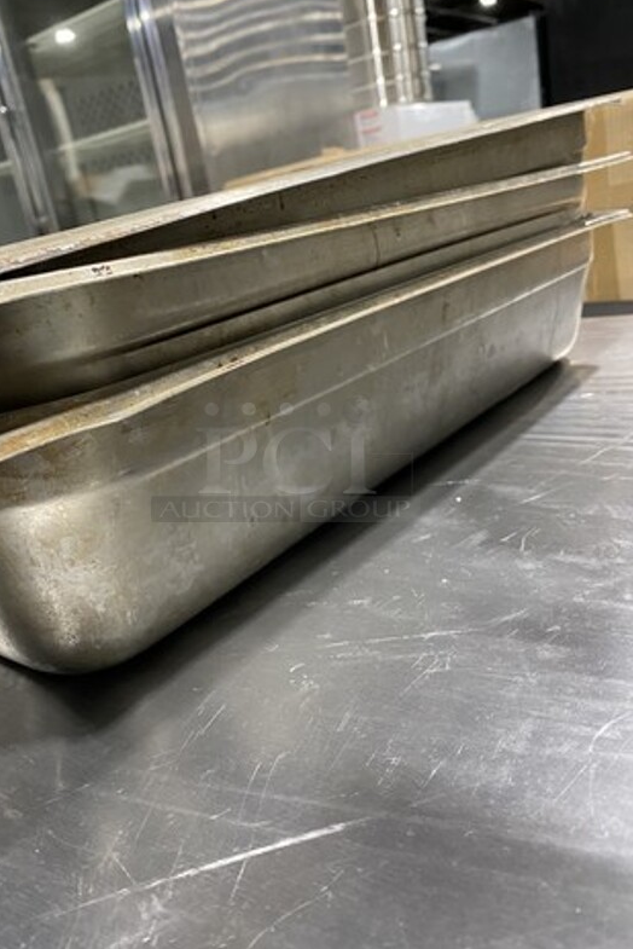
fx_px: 738
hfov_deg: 46.4
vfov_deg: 65.4
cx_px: 286
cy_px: 459
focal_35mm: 28
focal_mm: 4.25
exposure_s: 1/60
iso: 320
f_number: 1.8
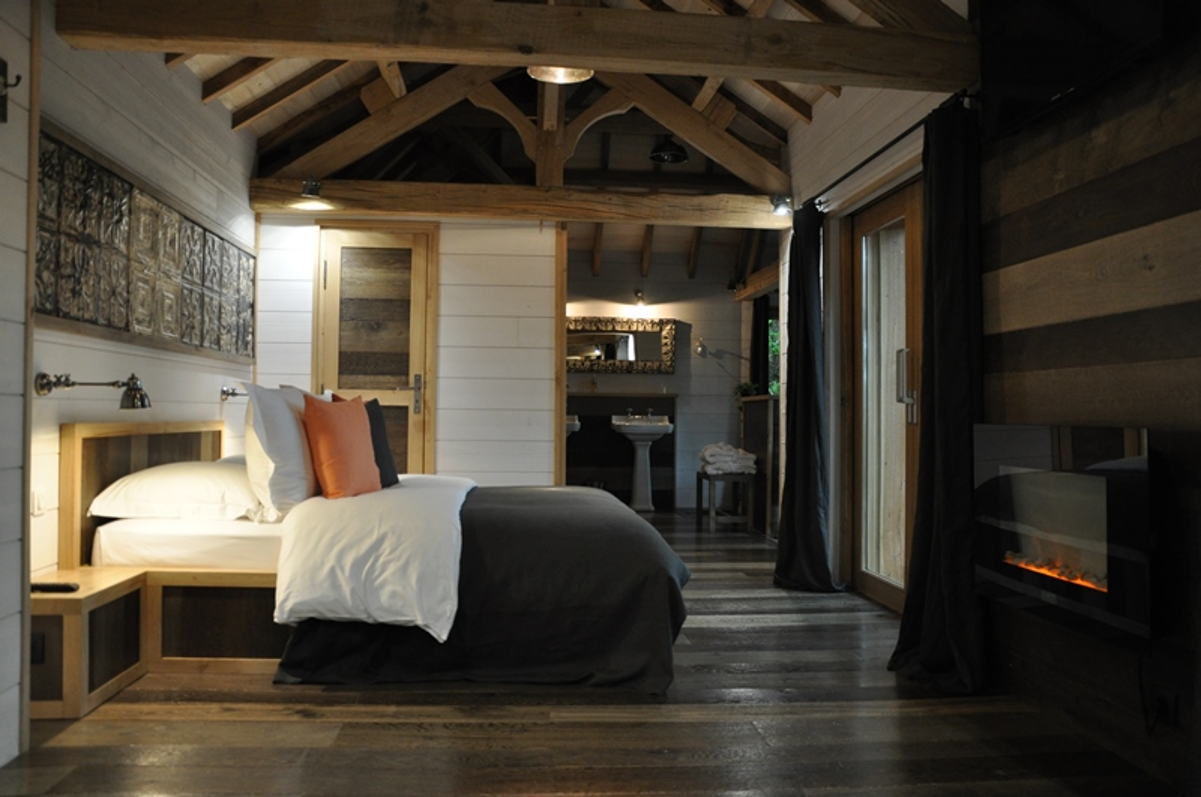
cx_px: 600
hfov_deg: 67.5
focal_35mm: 27
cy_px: 398
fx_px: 899
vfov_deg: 47.8
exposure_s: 1/30
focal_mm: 18
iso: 800
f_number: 3.5
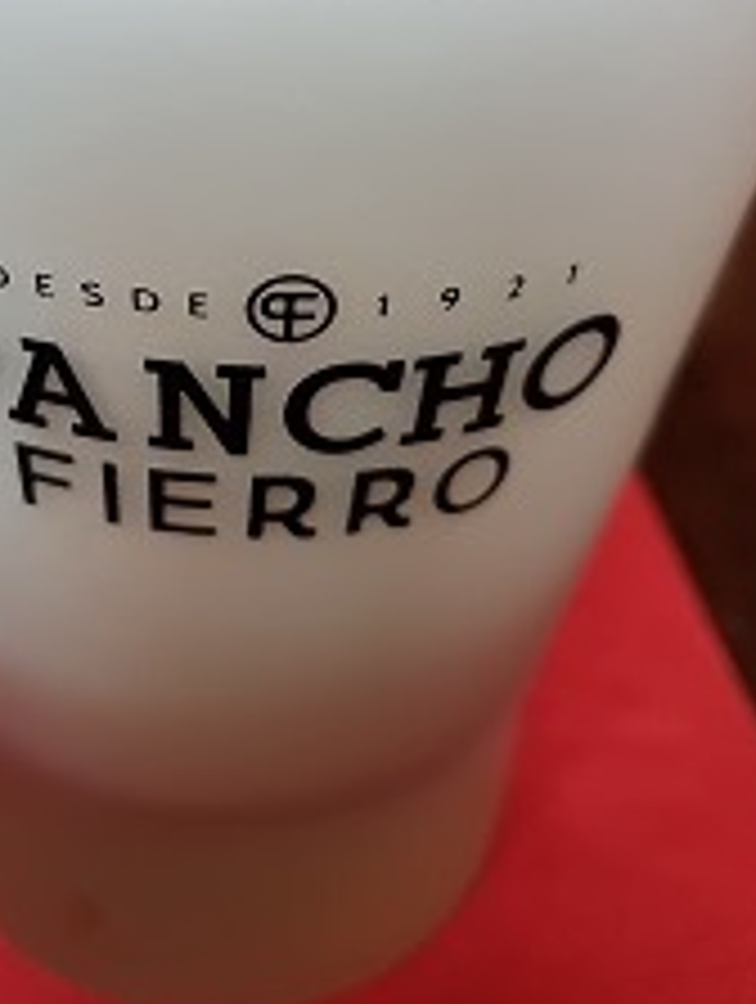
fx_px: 1365
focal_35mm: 47
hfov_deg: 30.5
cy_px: 266
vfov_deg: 39.4
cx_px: 205
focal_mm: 4.2
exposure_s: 1/30
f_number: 1.7
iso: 160
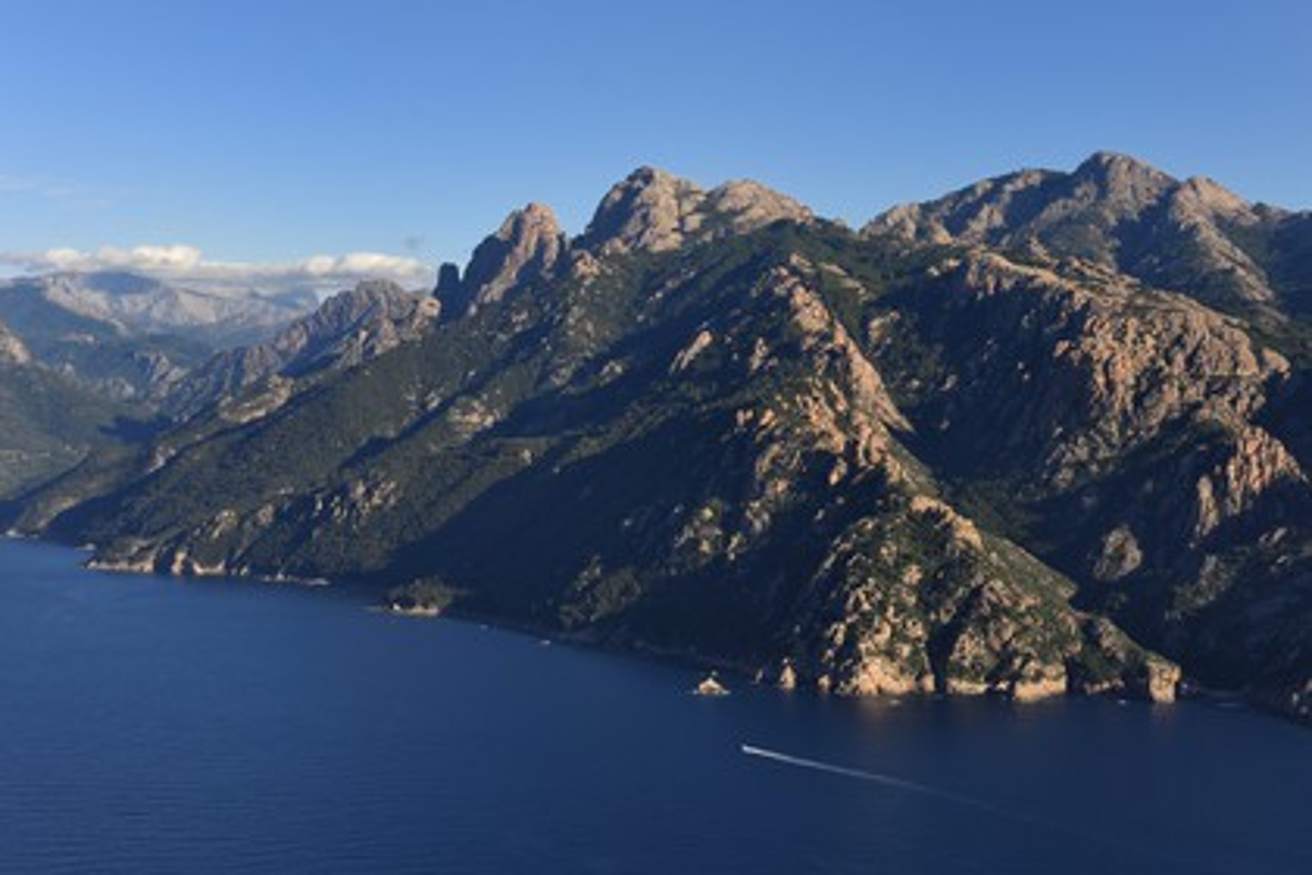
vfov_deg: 23.4
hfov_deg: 34.5
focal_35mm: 58
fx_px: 2114
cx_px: 656
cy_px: 438
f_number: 13
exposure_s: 1/800
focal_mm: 58
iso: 400
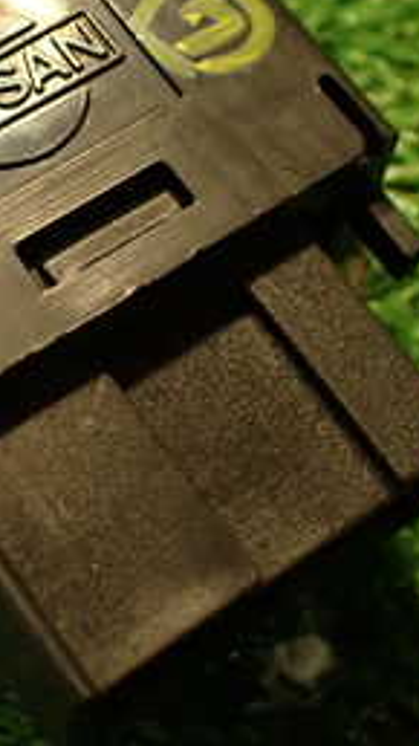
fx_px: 1601
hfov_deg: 14.7
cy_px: 266
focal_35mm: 81
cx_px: 32
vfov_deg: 26.1
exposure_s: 1/30
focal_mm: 5.79
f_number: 2.4
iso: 320
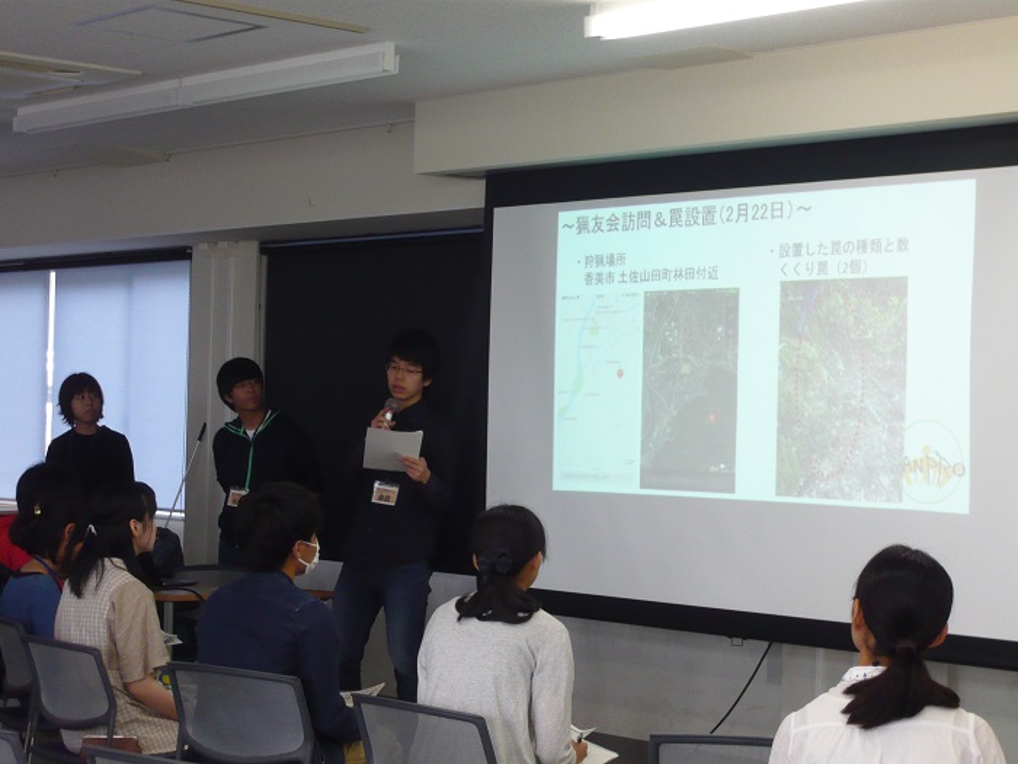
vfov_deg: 20.2
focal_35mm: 73
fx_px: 2147
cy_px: 382
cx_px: 509
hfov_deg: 26.7
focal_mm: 12
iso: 200
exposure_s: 1/15
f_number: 4.7
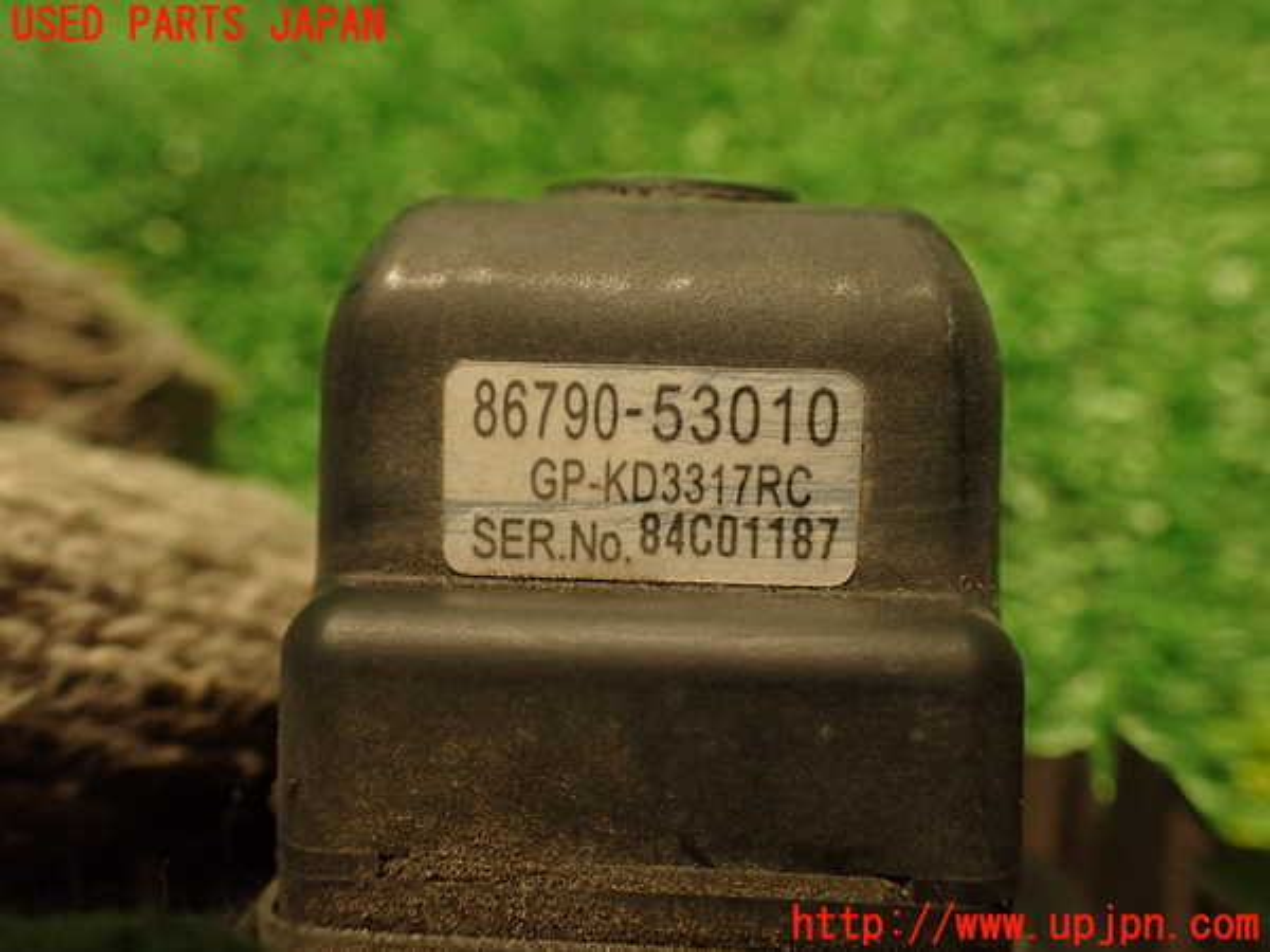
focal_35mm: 30
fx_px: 1101
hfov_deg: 60.0
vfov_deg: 46.8
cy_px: 476
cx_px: 635
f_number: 2.3
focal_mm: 5.4
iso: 400
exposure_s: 1/30
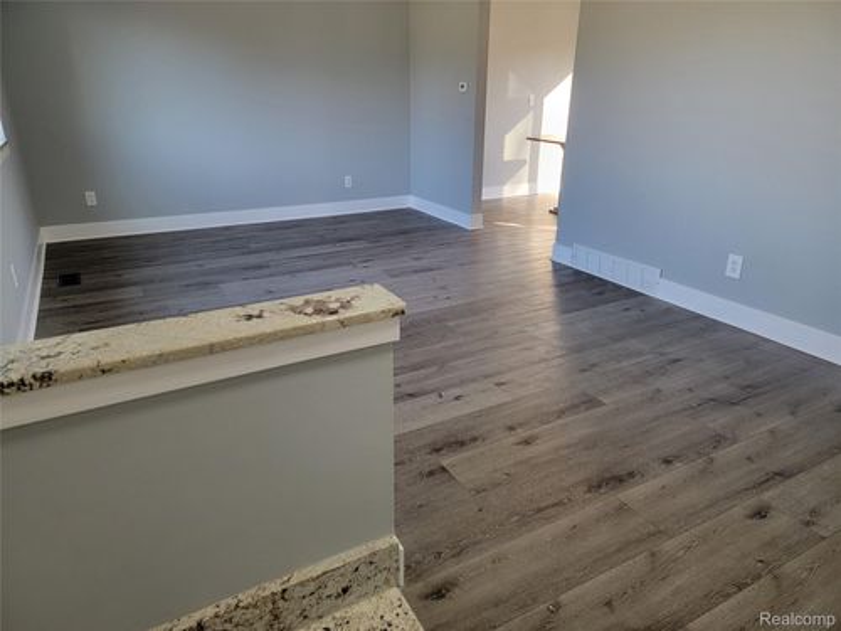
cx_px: 420
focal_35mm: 24
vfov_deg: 56.8
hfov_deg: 71.6
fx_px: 583
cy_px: 316
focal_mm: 6.7
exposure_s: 1/120
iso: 200
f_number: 1.8
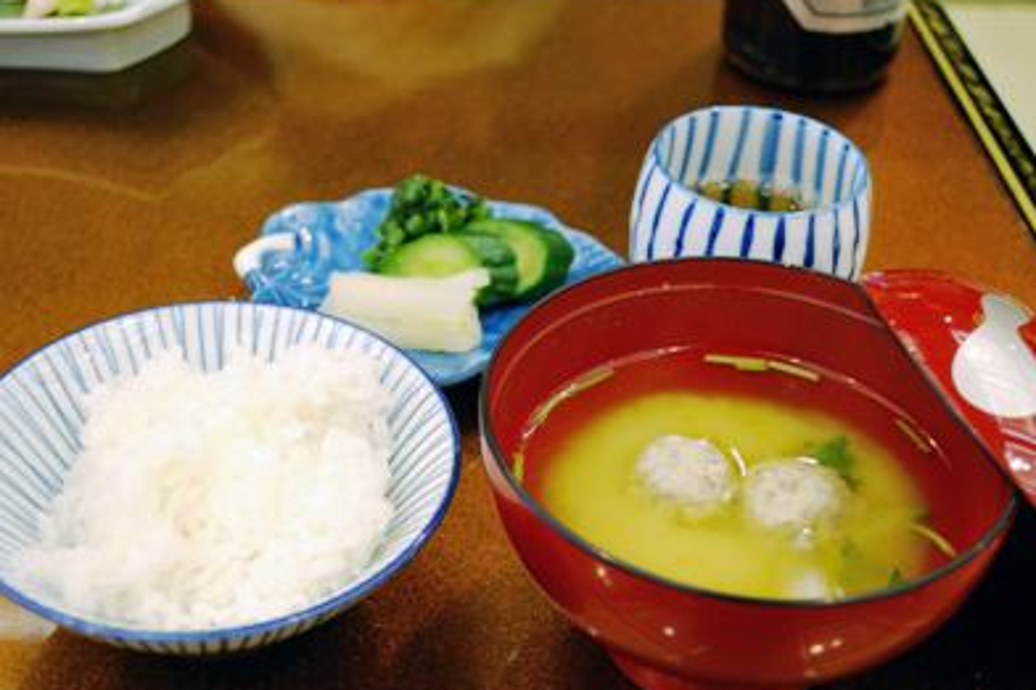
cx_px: 507
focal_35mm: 55
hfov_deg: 36.3
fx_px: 1582
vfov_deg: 24.6
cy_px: 365
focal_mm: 32
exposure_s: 1/25
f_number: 5
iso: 400
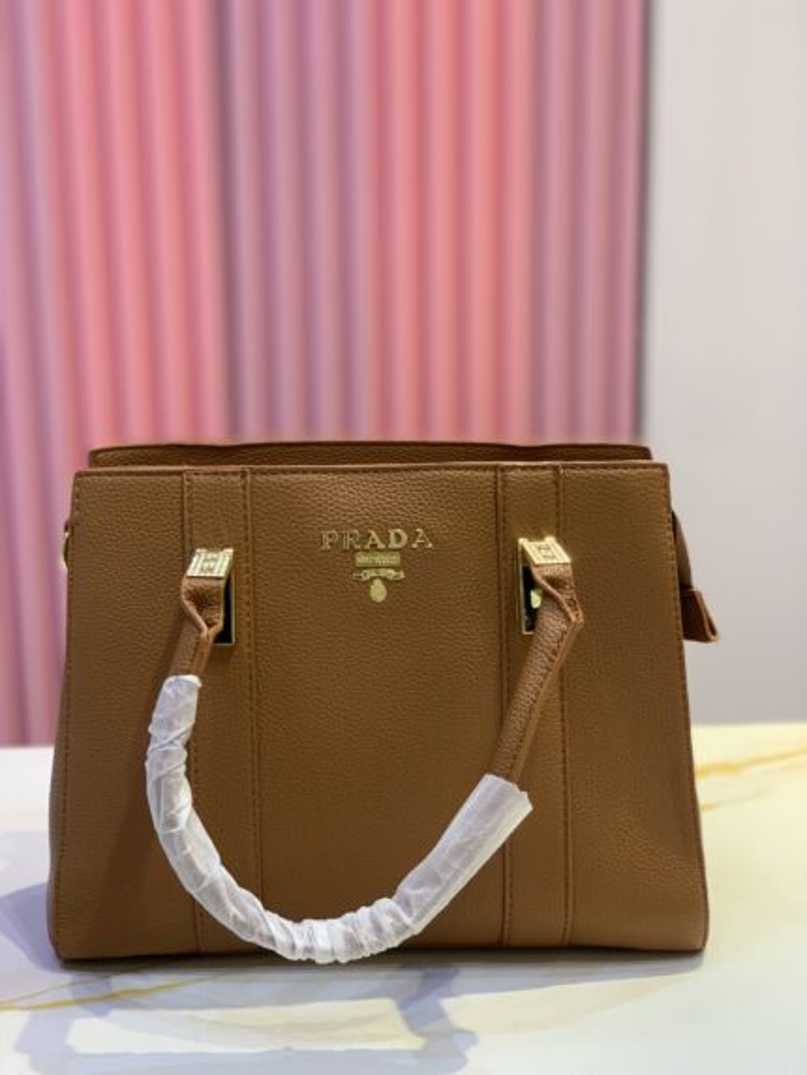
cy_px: 538
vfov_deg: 36.8
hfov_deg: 28.0
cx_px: 404
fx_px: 1616
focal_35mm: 52
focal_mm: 6
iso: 64
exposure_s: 1/50
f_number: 2.4
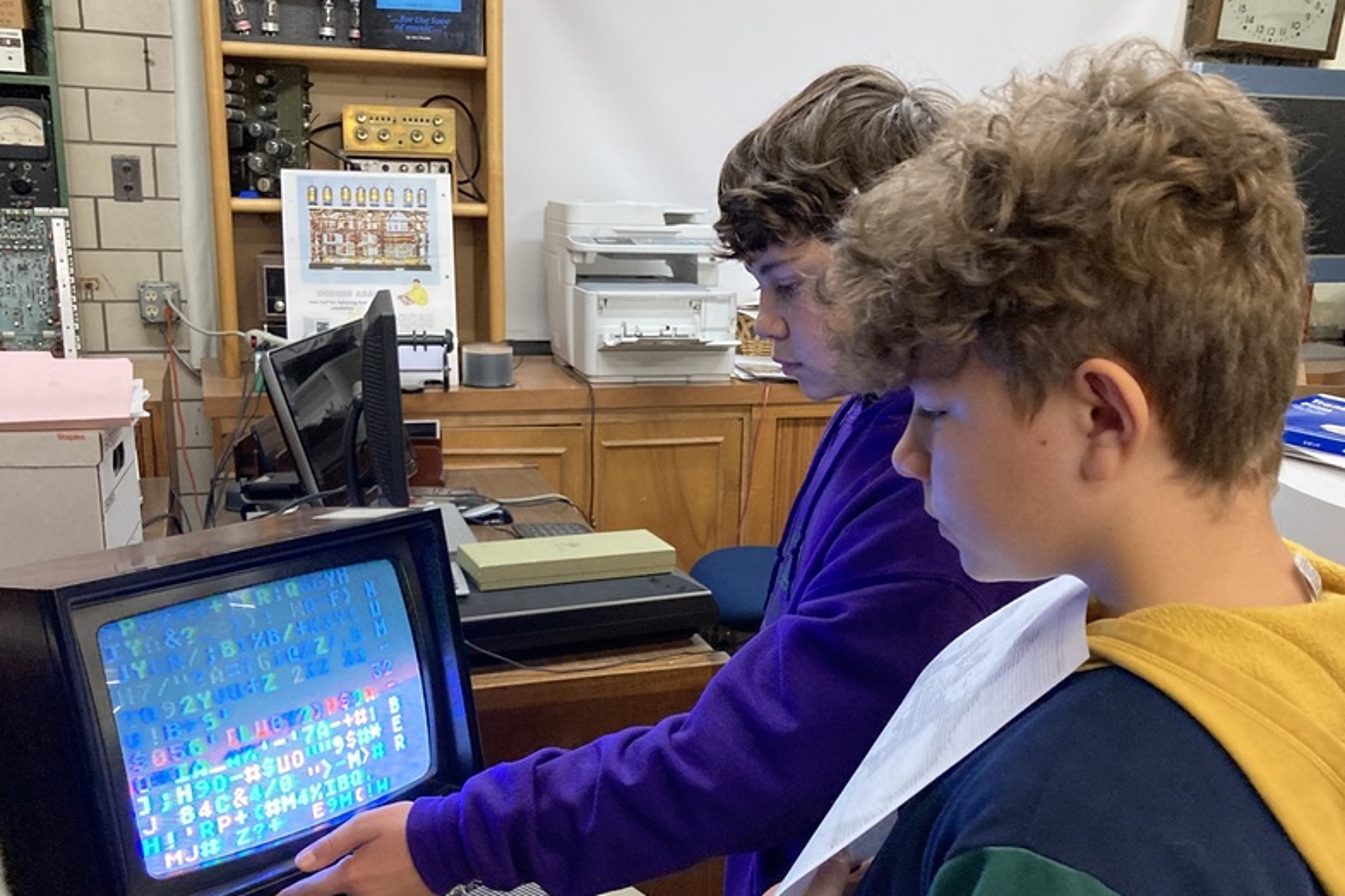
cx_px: 701
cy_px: 618
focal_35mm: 38
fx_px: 1419
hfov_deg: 50.7
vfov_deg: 34.6
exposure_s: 1/60
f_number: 1.8
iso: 320
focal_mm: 3.99
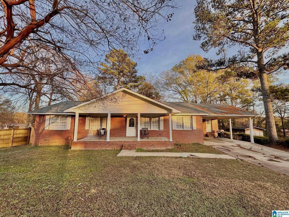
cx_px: 144
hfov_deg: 102.1
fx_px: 117
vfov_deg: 85.7
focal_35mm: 14
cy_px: 108
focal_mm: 2.22
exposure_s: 1/328
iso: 40
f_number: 2.2
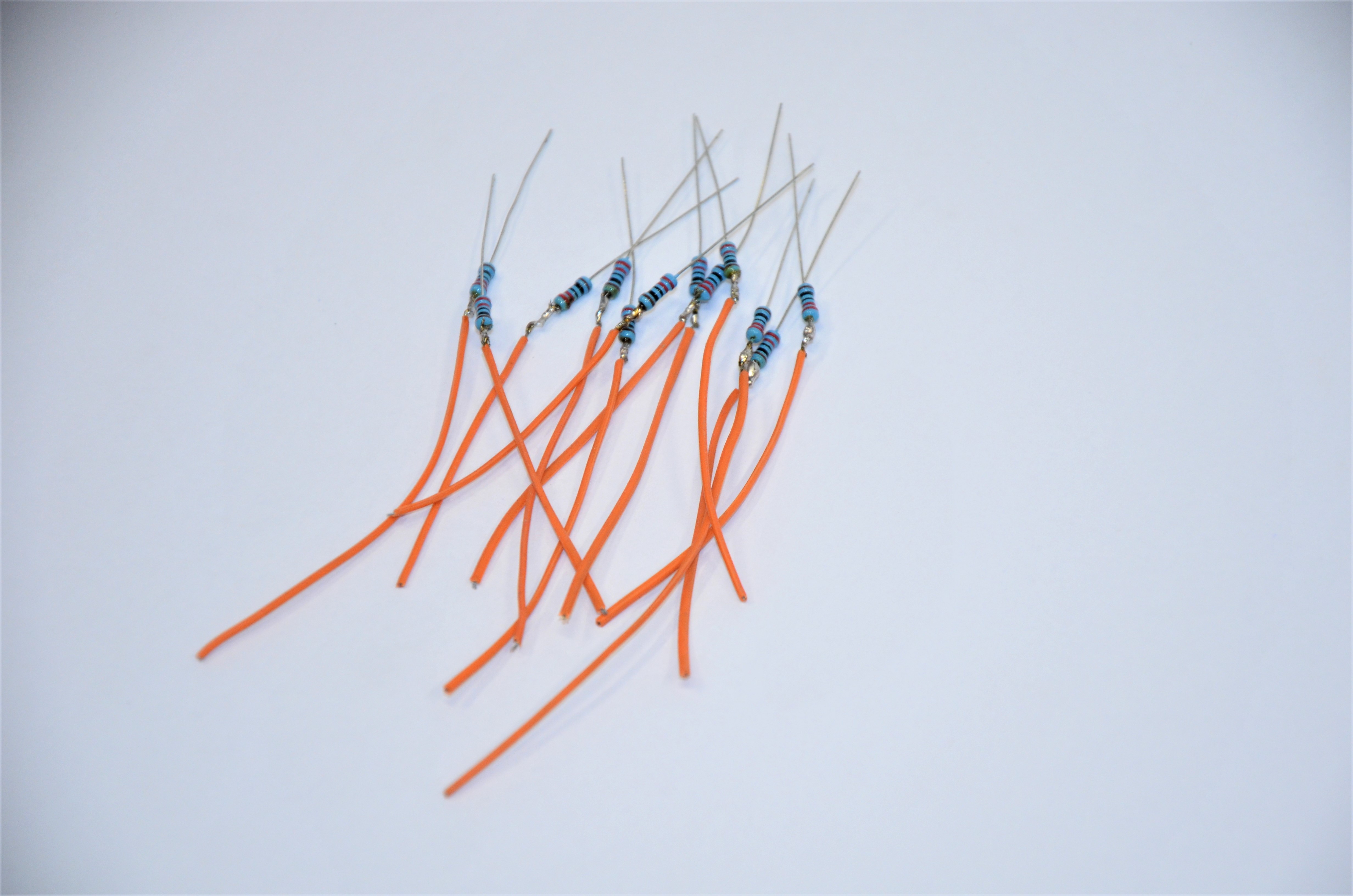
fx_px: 5907
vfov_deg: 8.7
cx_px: 676
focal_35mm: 158
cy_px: 448
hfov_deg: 13.1
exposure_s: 1/100
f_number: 5.6
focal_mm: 105
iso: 1000
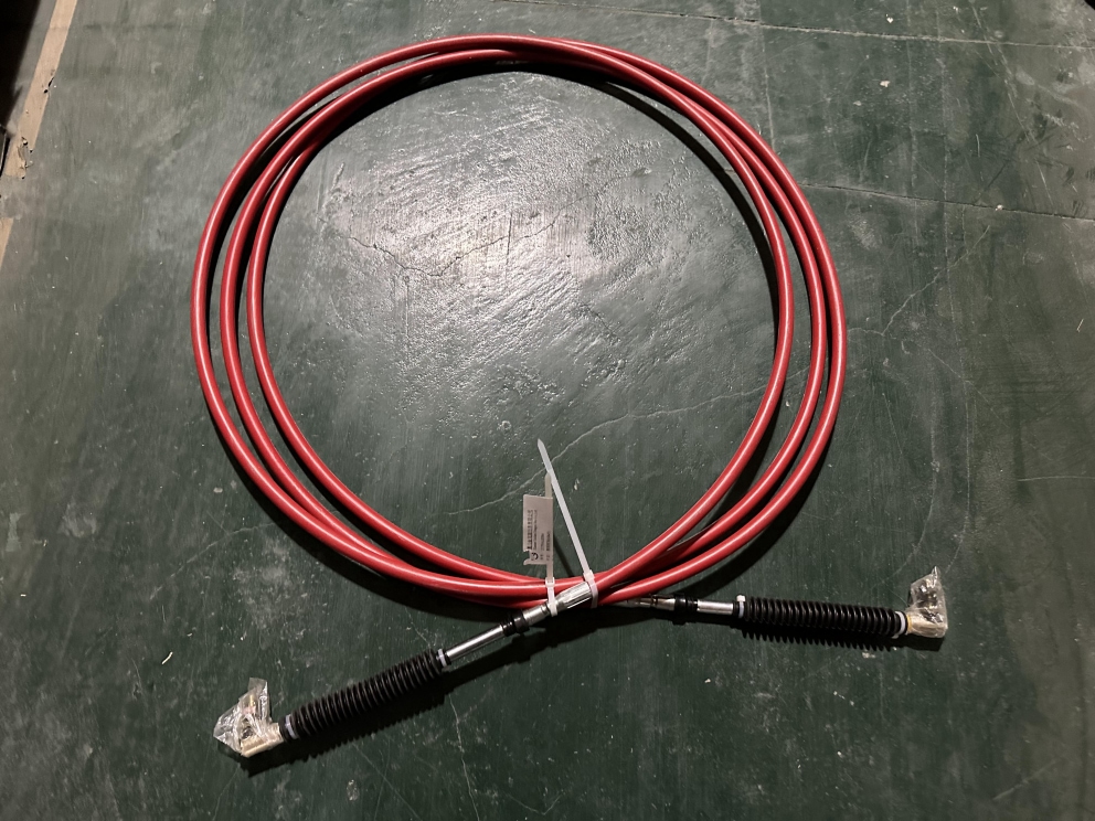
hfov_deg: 71.6
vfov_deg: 56.8
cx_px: 548
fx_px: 759
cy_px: 410
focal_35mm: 24
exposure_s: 1/25
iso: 1000
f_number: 1.78
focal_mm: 6.86
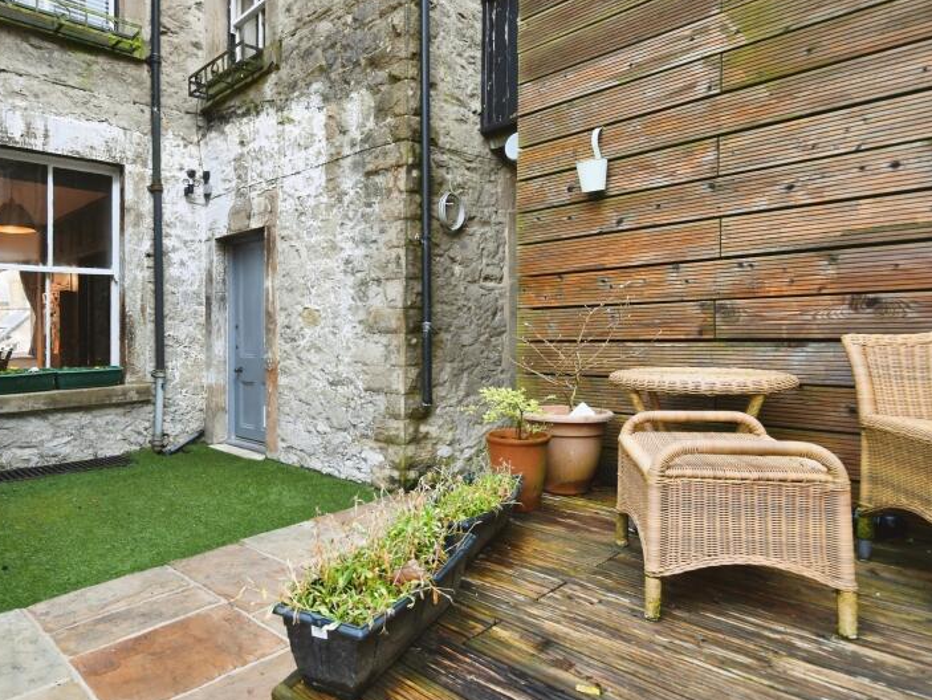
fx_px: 566
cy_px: 312
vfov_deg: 63.3
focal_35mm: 21
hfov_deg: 77.4
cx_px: 342
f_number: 8
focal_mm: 10
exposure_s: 1/20
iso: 400
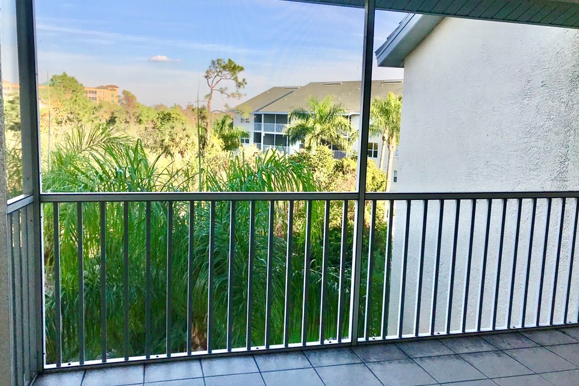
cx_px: 280
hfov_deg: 60.3
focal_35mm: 31
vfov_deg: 42.3
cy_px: 191
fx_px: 498
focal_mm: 3.99
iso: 20
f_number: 1.8
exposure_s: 1/1153
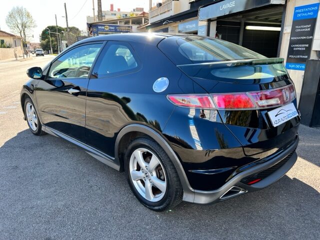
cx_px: 160
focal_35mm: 26
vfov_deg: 53.1
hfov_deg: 67.3
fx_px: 240
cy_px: 120
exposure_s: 1/427
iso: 50
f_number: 1.5
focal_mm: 5.7
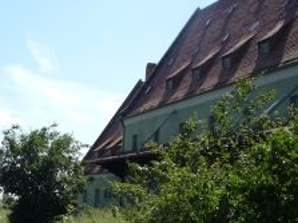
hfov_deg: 28.0
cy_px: 158
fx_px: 594
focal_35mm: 69
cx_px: 103
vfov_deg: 21.2
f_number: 5
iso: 100
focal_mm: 5.2
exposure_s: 1/400
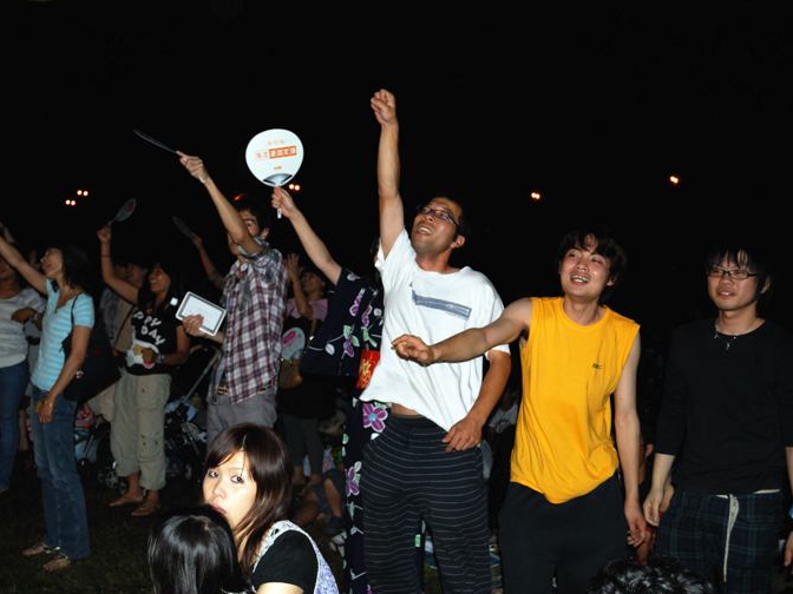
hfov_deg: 55.3
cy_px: 301
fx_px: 756
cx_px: 379
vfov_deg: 42.9
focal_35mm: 33
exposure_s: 1/60
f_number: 3.8
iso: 200
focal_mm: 20
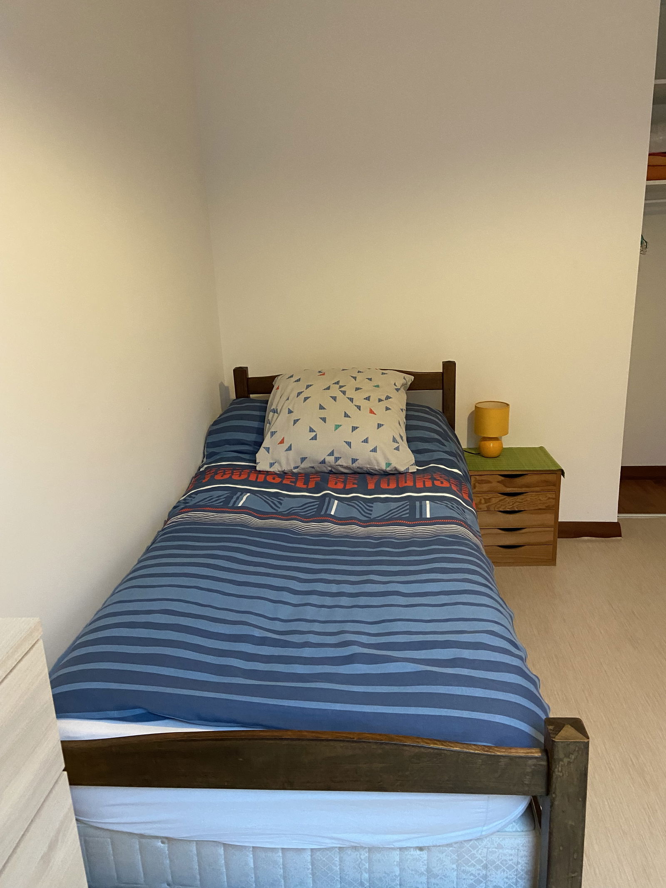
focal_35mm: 26
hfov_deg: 53.1
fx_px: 667
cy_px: 444
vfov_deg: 67.3
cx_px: 333
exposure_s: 1/50
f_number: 1.8
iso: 320
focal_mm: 4.25
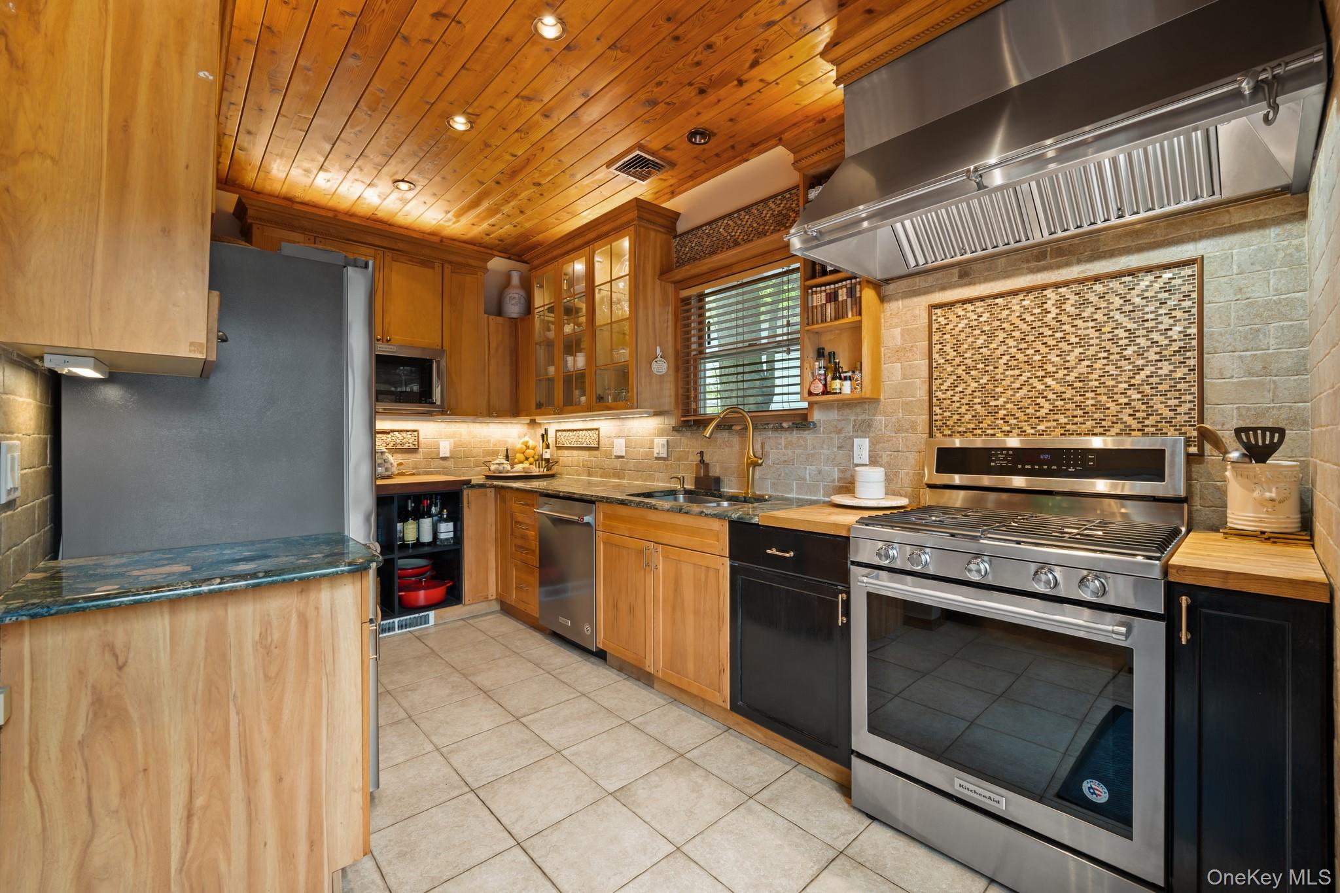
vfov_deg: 81.2
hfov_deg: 104.3
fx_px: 521
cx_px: 670
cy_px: 446
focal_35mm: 14
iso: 200
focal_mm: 14
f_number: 10
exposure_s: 1
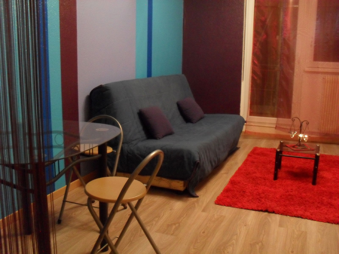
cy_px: 127
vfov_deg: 40.7
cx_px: 170
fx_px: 343
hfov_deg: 52.6
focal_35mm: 35
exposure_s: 1/8
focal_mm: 6.3
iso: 400
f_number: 3.2
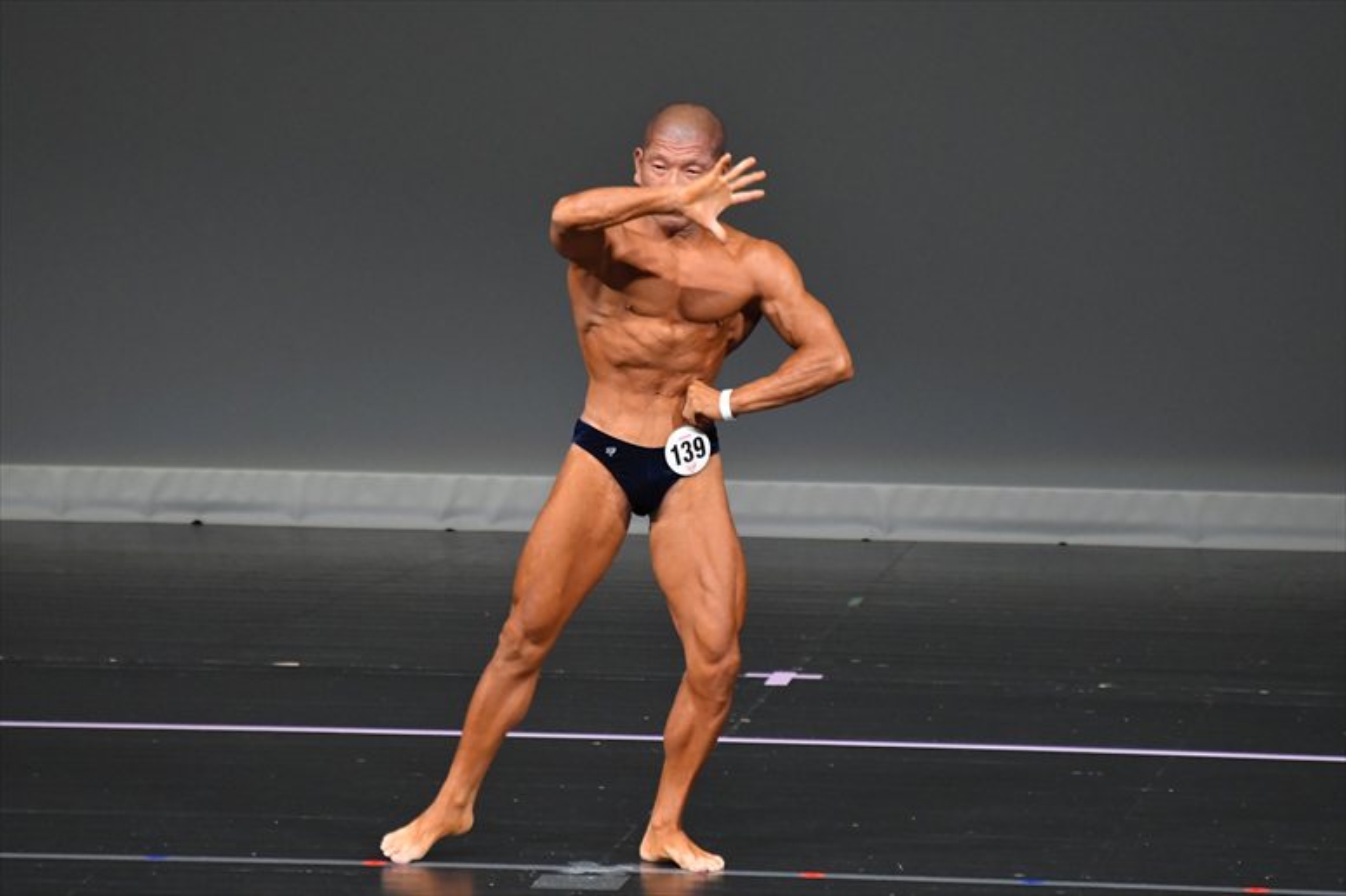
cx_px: 673
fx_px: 16817
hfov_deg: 4.6
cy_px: 448
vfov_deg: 3.1
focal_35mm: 450
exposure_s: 1/400
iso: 4000
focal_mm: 300
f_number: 5.6
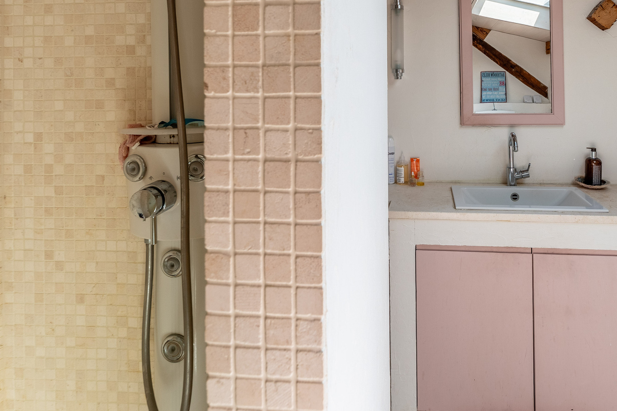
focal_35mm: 23
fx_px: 394
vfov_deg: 51.3
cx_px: 392
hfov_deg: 74.6
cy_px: 75
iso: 250
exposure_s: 1/160
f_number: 9
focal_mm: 14
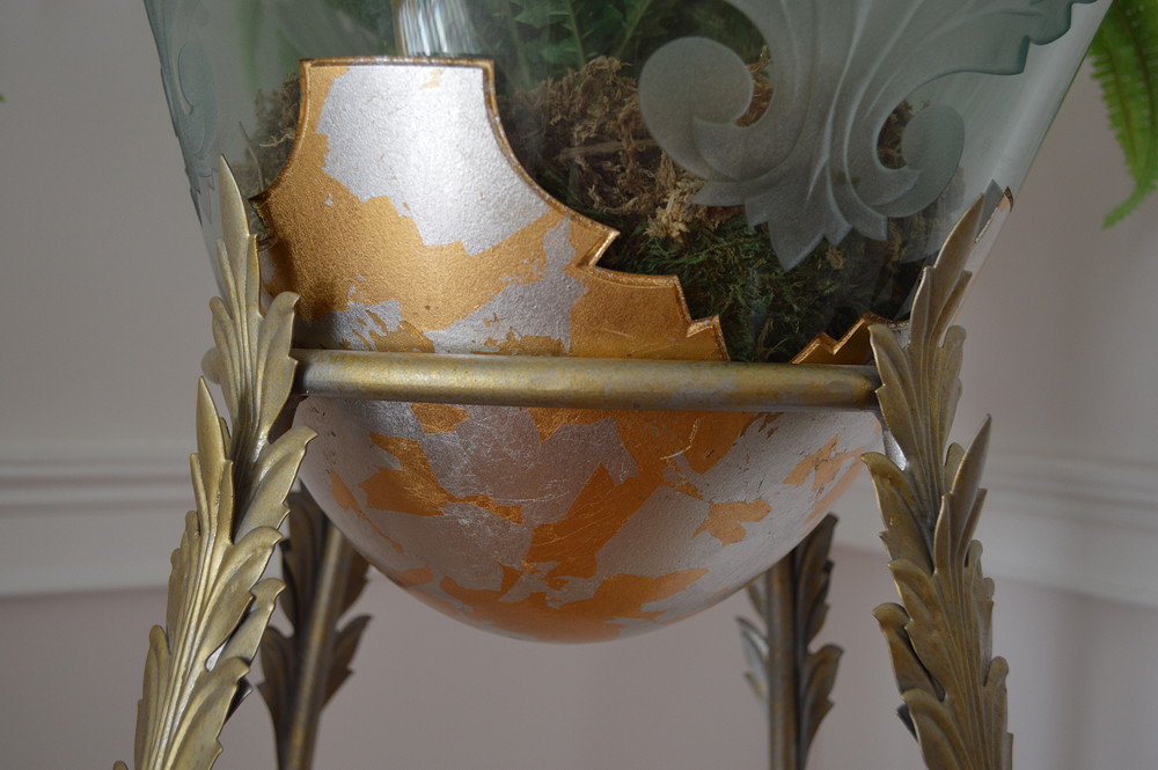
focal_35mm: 36
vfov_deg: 36.8
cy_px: 385
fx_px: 1157
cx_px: 579
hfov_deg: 53.2
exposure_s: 1/60
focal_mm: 24
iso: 400
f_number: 4
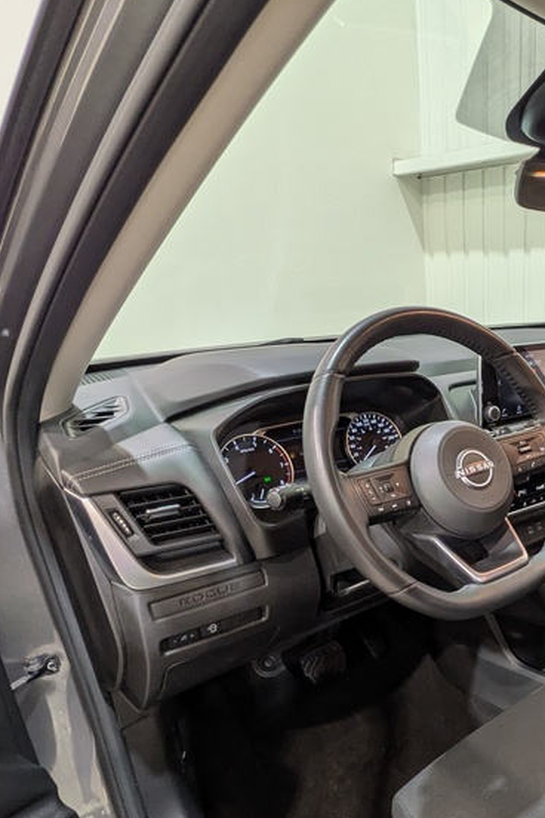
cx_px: 493
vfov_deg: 65.5
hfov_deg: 43.6
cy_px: 550
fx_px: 613
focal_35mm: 27
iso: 54
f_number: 2.2
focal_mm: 1.83
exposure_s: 1/24
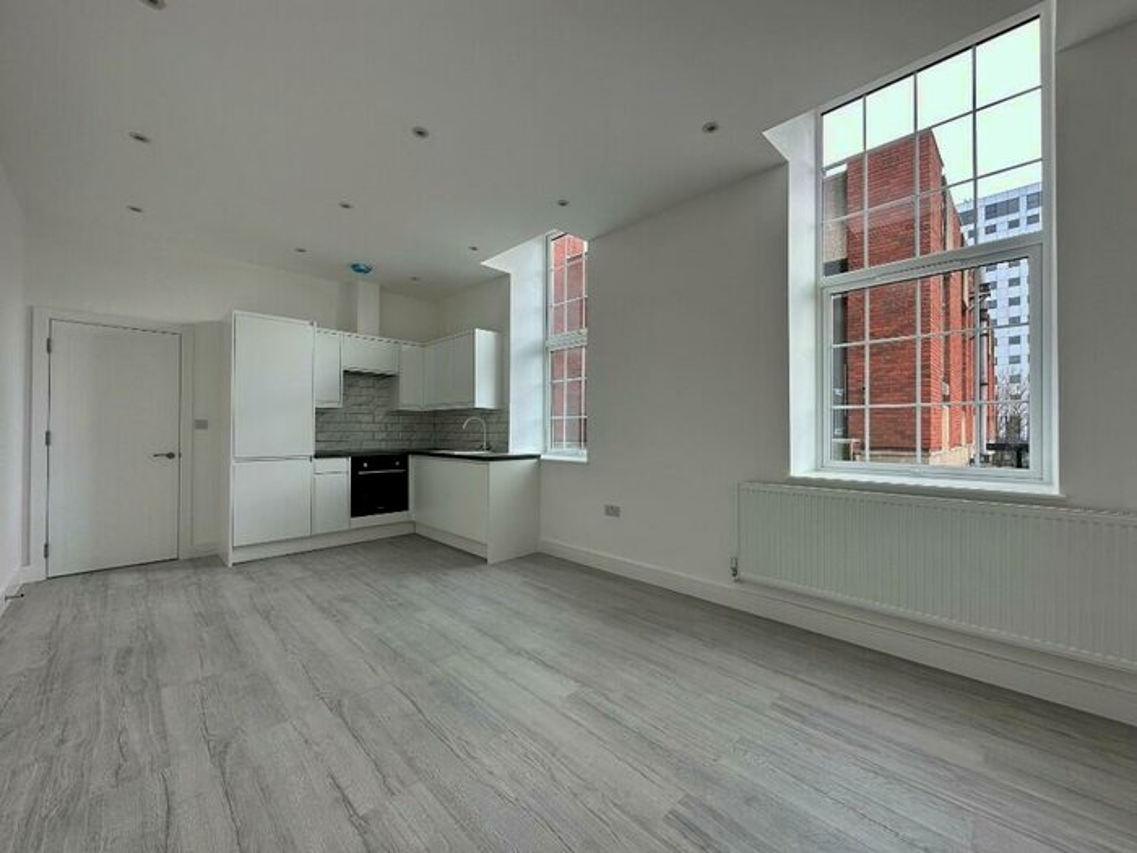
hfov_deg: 102.1
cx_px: 568
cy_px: 426
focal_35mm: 14
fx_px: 460
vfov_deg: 85.7
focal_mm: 2.22
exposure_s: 1/99
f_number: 2.2
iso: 40
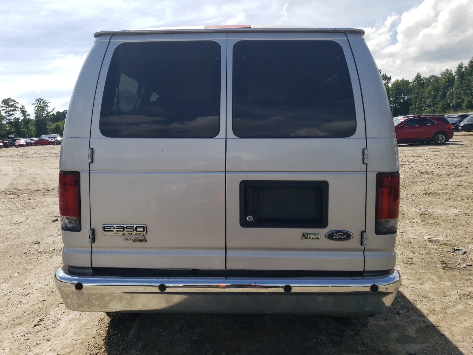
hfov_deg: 65.3
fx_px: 369
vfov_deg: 51.4
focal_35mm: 27
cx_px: 230
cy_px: 171
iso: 50
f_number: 1.5
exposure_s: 1/5000
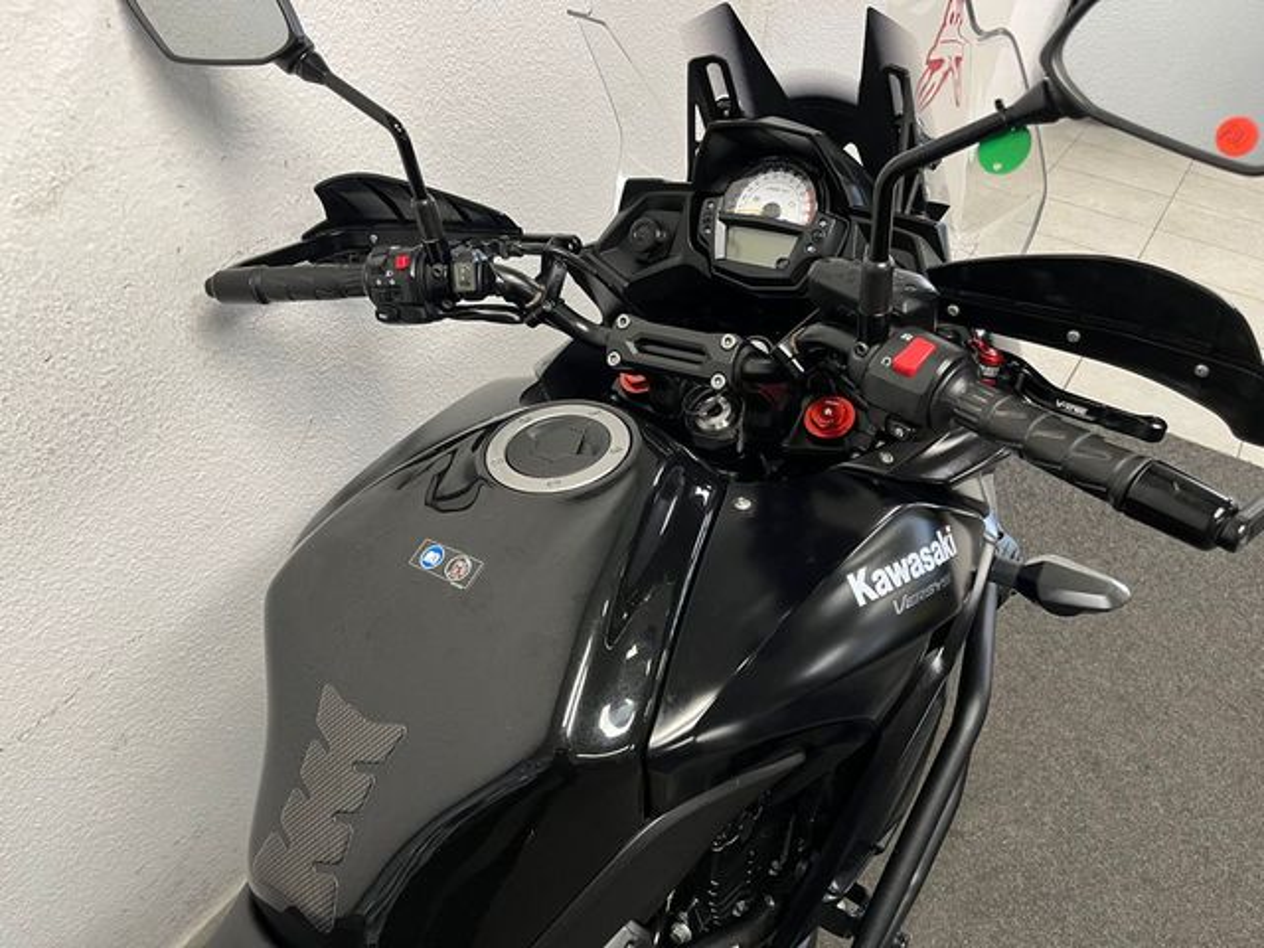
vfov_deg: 53.1
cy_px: 474
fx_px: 949
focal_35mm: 26
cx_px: 632
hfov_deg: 67.3
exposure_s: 1/50
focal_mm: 5.1
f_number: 1.6
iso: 125
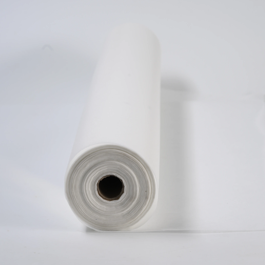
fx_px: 1161
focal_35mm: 134
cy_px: 133
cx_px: 174
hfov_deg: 13.0
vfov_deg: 13.0
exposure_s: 1/125
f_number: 10
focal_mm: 105
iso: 200
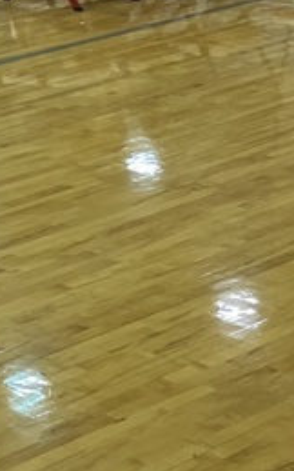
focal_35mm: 109
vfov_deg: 19.1
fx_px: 1397
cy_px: 167
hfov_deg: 9.4
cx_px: -590
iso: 100
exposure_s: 1/120
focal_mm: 4.2
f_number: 1.6
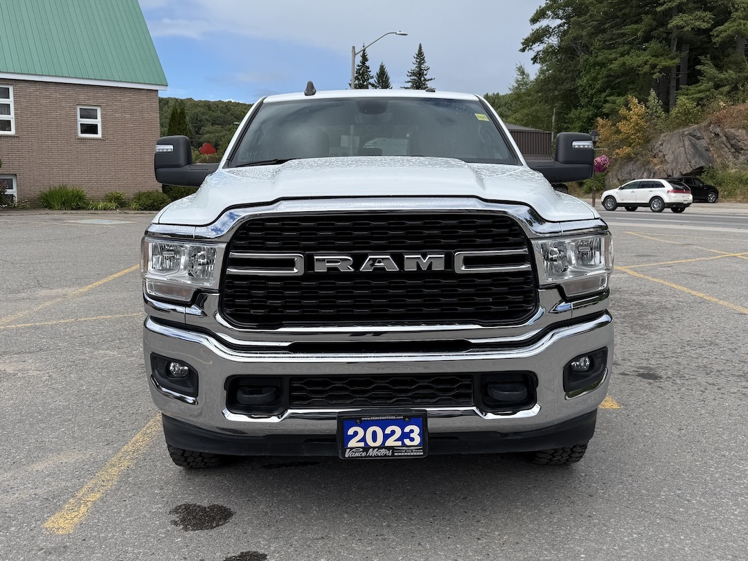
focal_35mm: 24
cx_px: 374
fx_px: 519
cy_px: 280
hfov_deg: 71.6
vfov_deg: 56.8
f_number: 1.78
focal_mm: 6.76
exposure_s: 1/4673
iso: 80
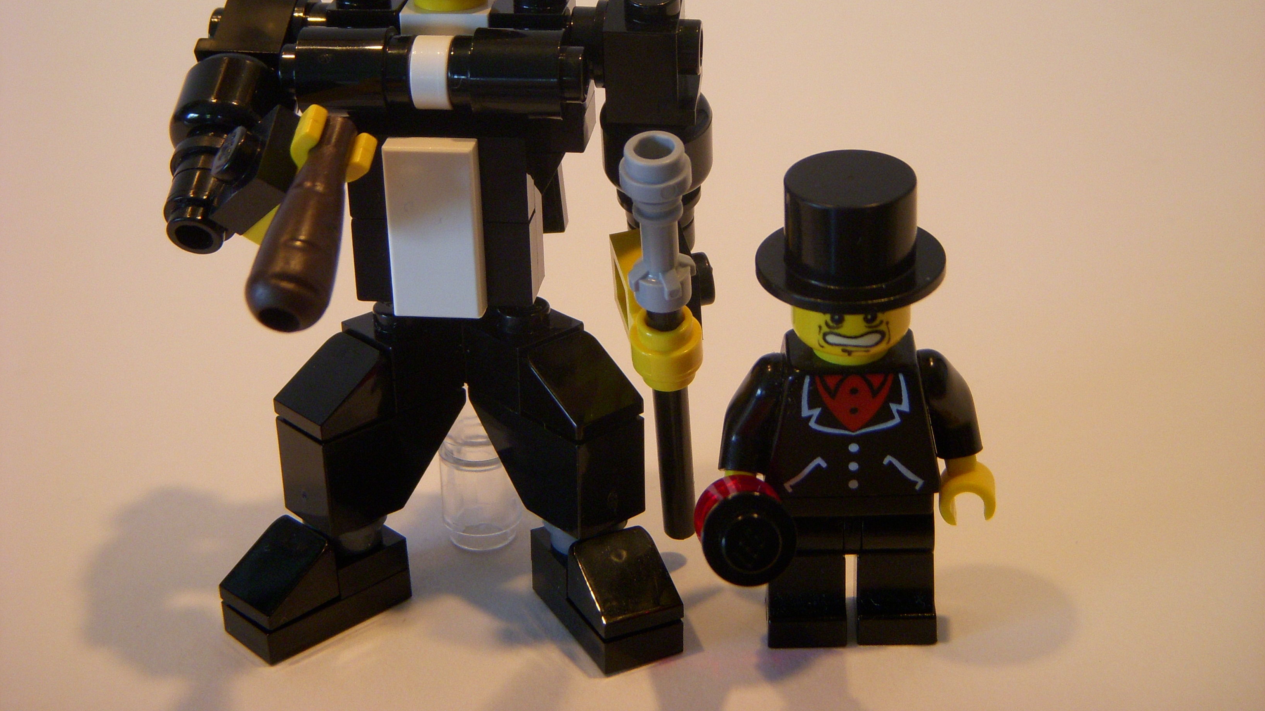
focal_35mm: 72
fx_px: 2415
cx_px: 632
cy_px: 254
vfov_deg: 16.7
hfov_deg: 29.4
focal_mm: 11
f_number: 3.7
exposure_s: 1/30
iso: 200
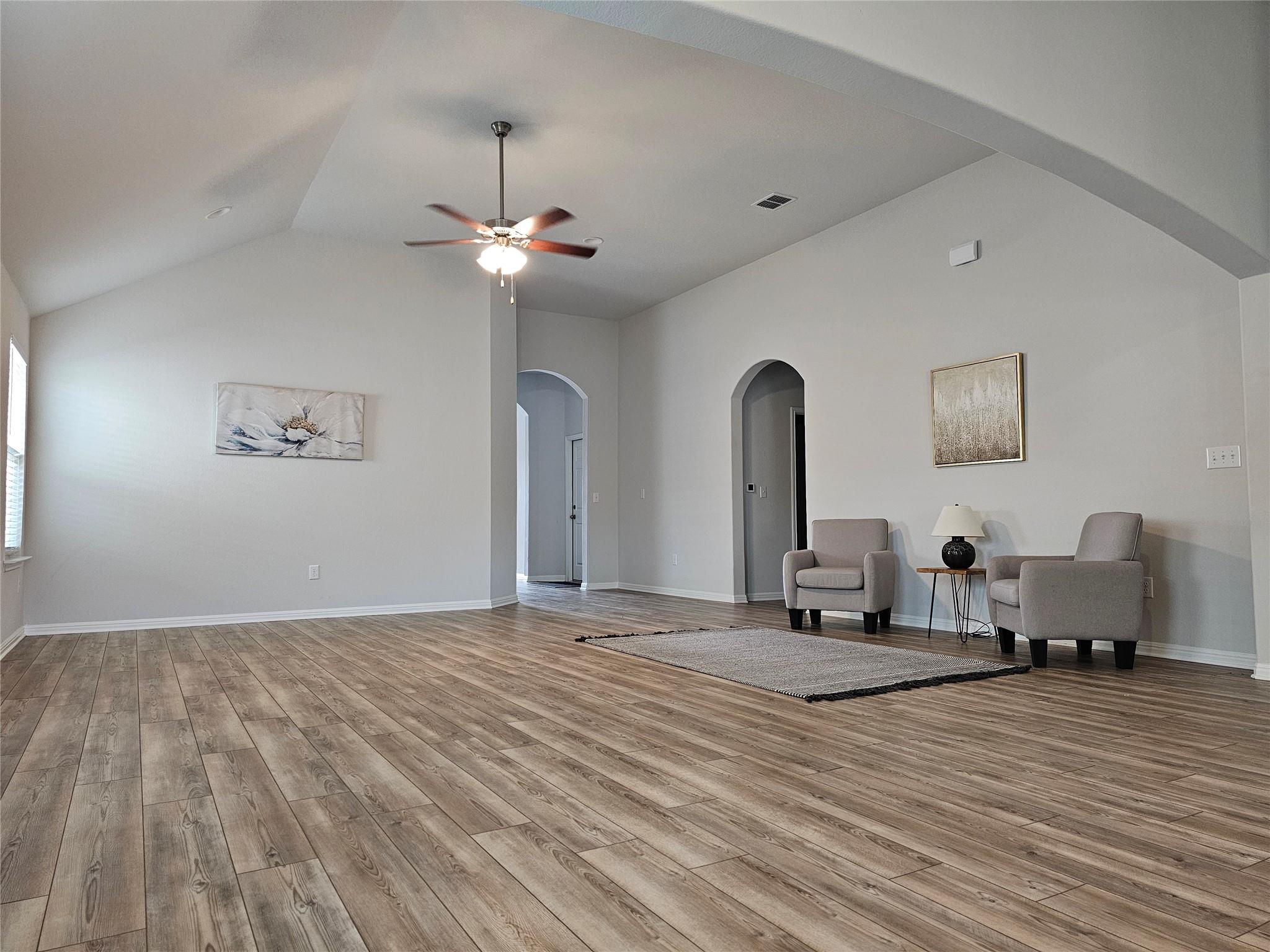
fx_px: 844
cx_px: 635
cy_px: 476
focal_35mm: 23
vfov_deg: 58.9
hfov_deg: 73.9
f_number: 1.7
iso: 320
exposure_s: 1/120
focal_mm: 6.3
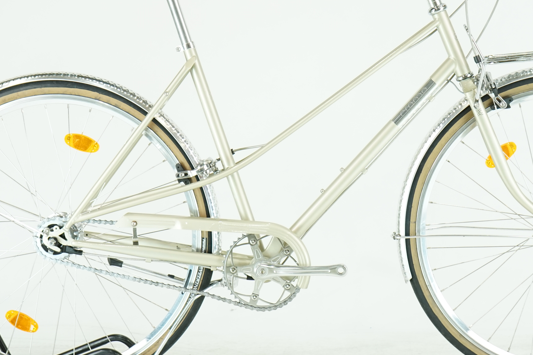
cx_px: 306
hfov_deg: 21.2
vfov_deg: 14.2
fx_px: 1421
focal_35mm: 96
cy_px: 110
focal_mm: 55
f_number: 5.6
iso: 1600
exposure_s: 1/200
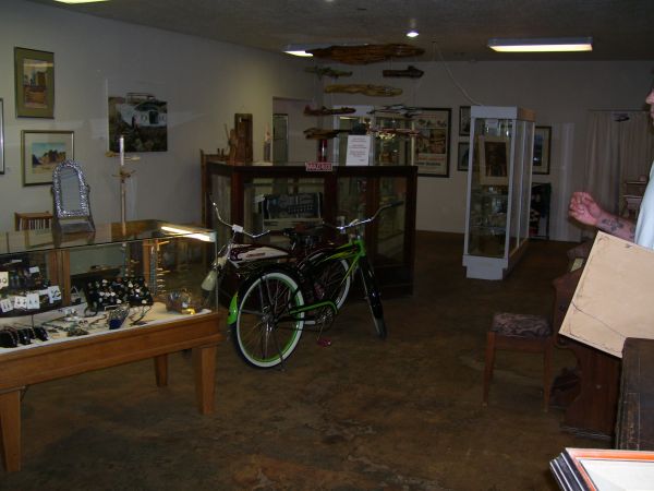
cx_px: 327
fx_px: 699
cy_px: 246
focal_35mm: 37
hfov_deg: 50.1
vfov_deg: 38.7
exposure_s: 1/60
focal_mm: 6
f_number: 2.7
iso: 80
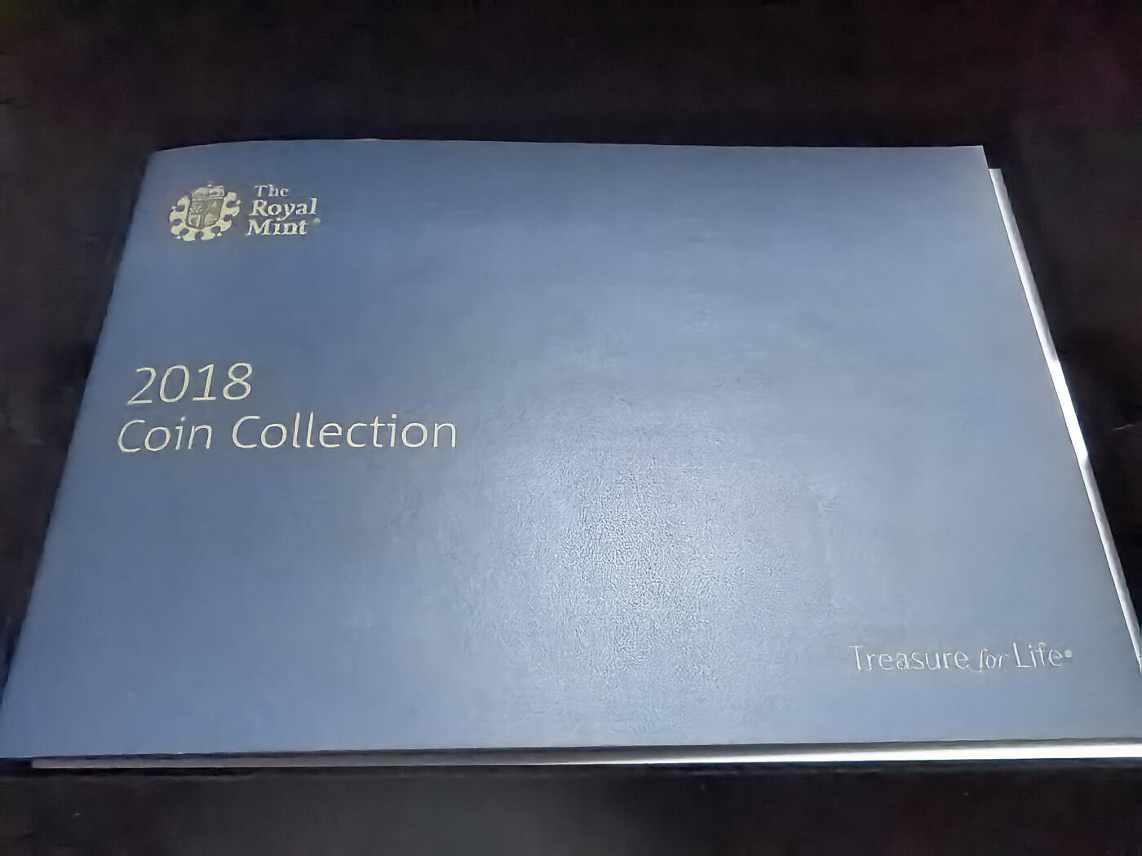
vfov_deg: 56.8
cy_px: 428
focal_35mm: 24
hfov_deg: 71.6
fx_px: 792
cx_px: 571
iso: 1000
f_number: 2.2
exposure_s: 1/16.7
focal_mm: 1.68
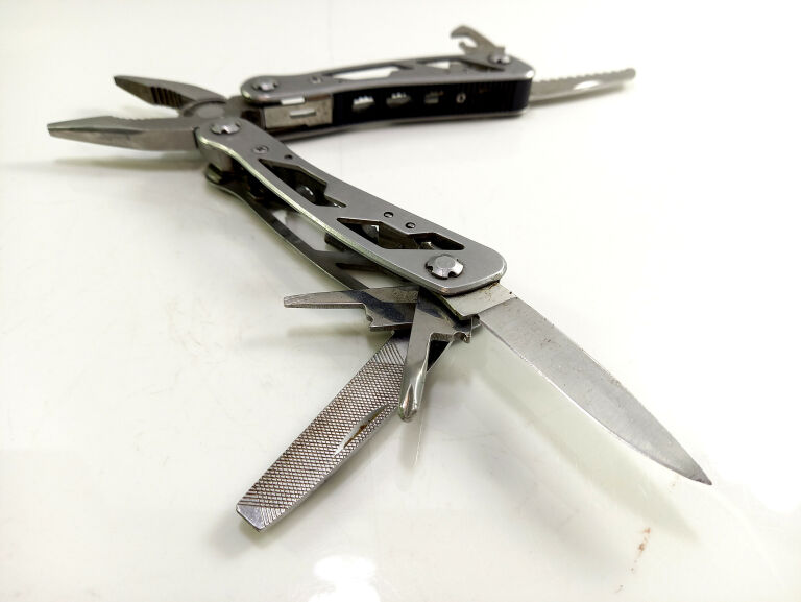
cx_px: 400
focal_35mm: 25
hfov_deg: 69.4
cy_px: 301
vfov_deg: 54.9
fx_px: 579
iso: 64
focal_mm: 4.65
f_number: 1.8
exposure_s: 1/100
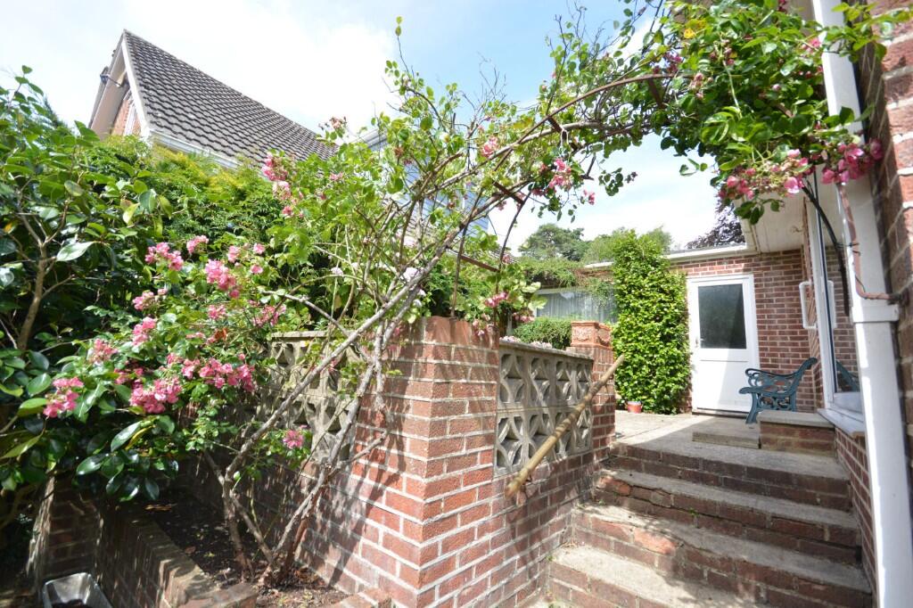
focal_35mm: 15
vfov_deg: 77.3
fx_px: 380
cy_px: 304
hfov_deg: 100.4
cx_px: 456
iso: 400
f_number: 8
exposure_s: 1/320
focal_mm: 10
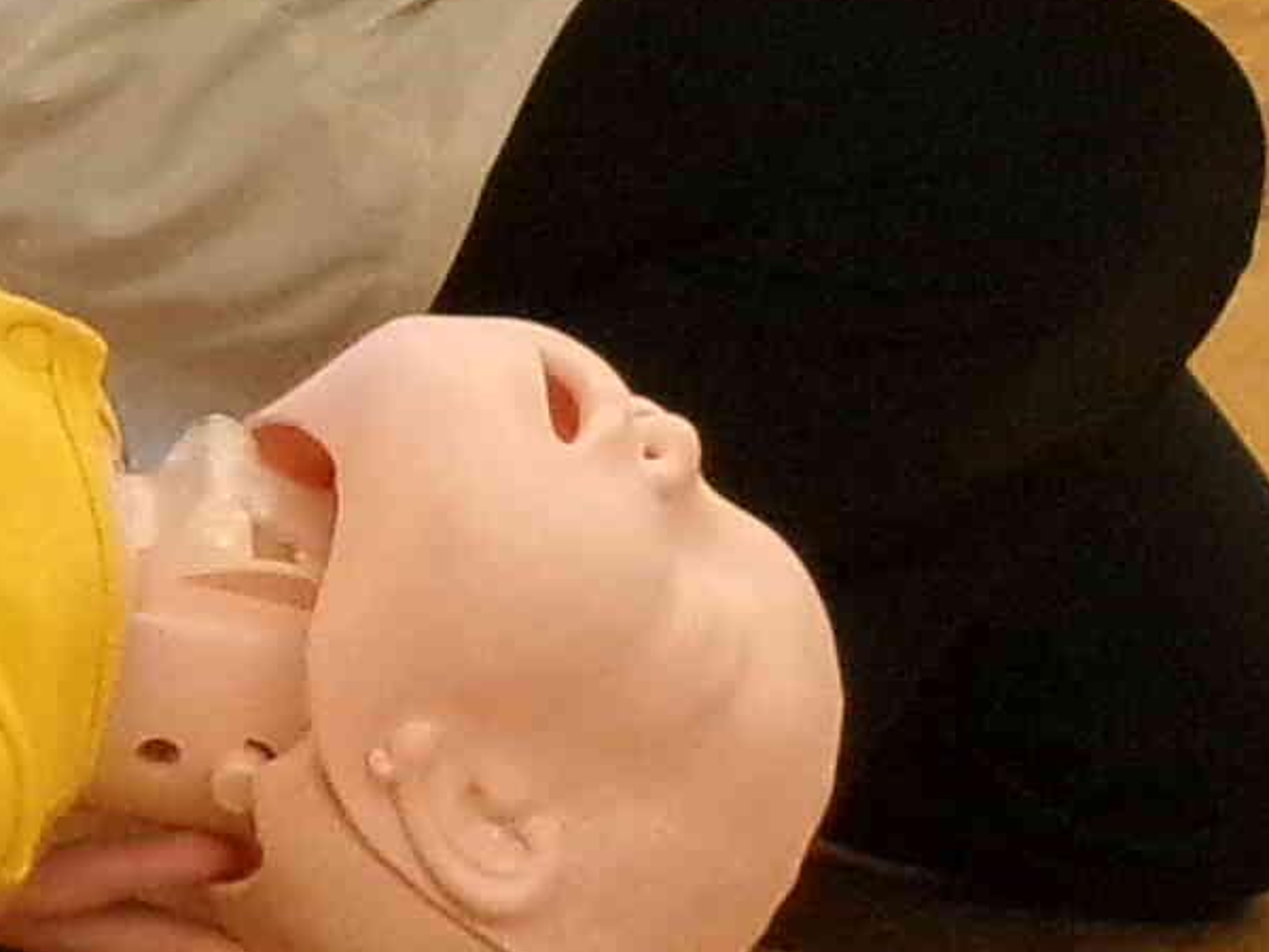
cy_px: 19
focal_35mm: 323
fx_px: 11839
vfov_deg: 4.6
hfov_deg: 6.1
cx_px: -146
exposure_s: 1/125
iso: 607
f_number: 4.9
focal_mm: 9.5
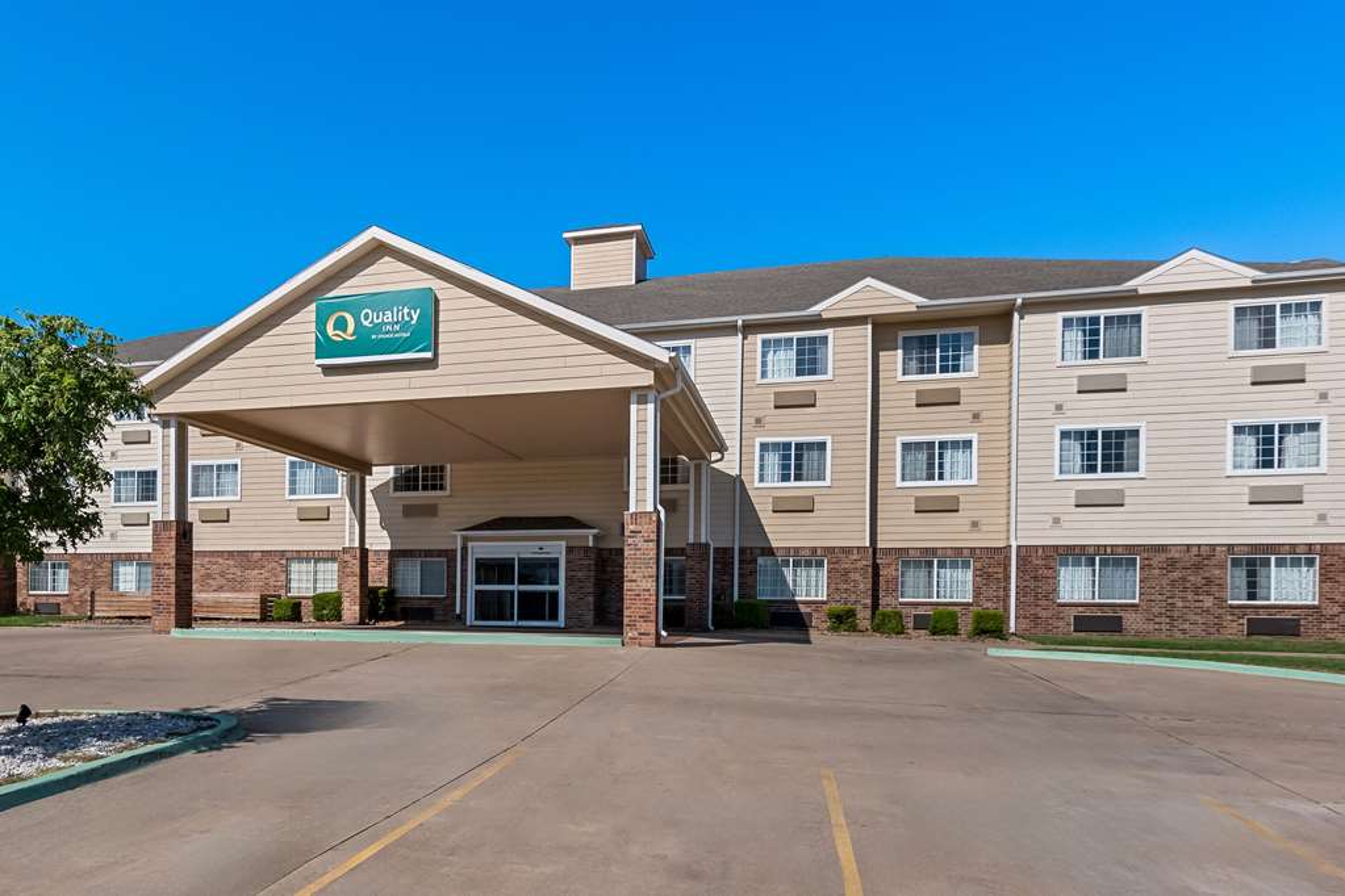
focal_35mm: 16
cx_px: 672
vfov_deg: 73.7
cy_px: 448
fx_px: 598
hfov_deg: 96.7
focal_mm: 11
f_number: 9
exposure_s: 1/1000
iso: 640
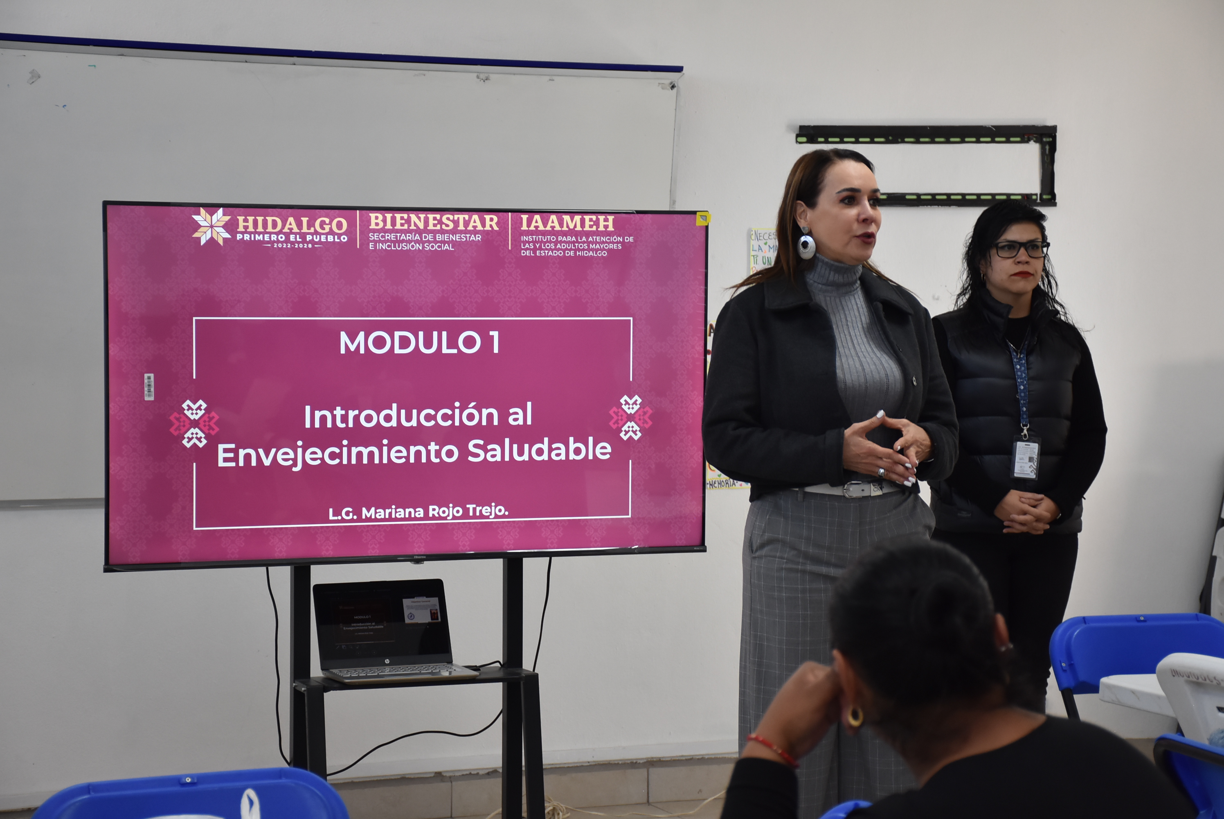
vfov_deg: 16.3
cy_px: 410
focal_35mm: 84
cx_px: 612
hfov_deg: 24.2
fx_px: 2858
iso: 800
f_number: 5.6
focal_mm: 56
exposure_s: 1/125
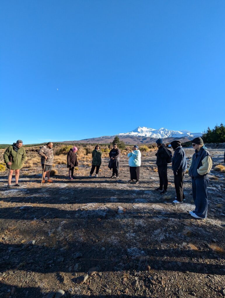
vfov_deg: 94.4
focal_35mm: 16
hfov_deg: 78.2
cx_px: 112
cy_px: 149
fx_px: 138
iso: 47
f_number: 2.2
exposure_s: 1/844
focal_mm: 2.35
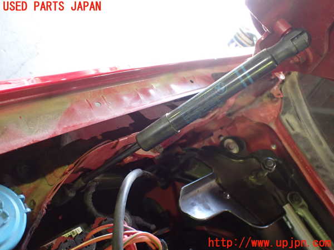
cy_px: 125
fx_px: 289
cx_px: 167
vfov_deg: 46.8
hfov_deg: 60.0
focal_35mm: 30
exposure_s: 1/30
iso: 800
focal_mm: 5.4
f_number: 2.3
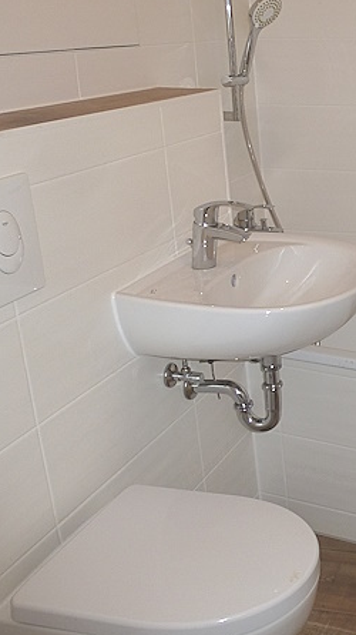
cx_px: 487
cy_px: 284
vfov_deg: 42.1
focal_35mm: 49
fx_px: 823
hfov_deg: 21.6
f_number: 3.3
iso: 100
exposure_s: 1/60
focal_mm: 4.3
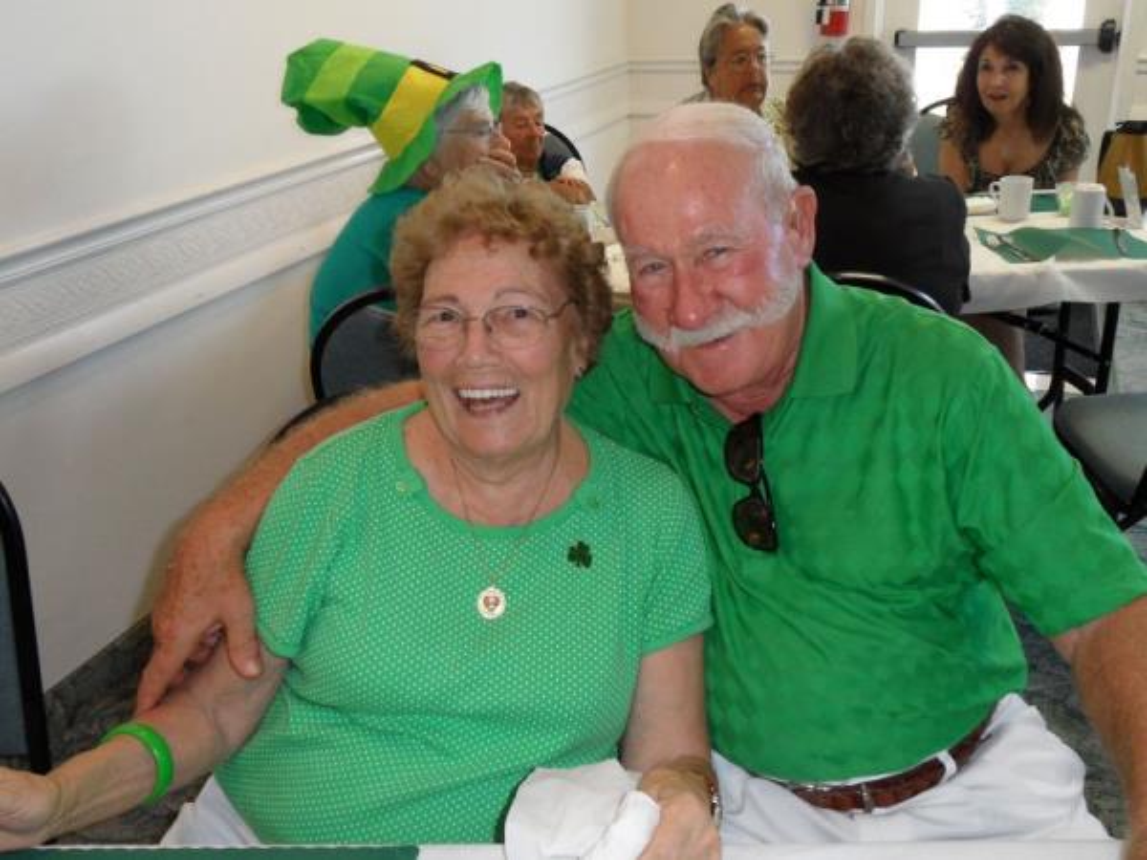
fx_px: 1060
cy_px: 430
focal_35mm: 32
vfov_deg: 44.2
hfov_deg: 56.8
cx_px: 574
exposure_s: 1/30
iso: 200
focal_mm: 5.3
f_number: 3.4
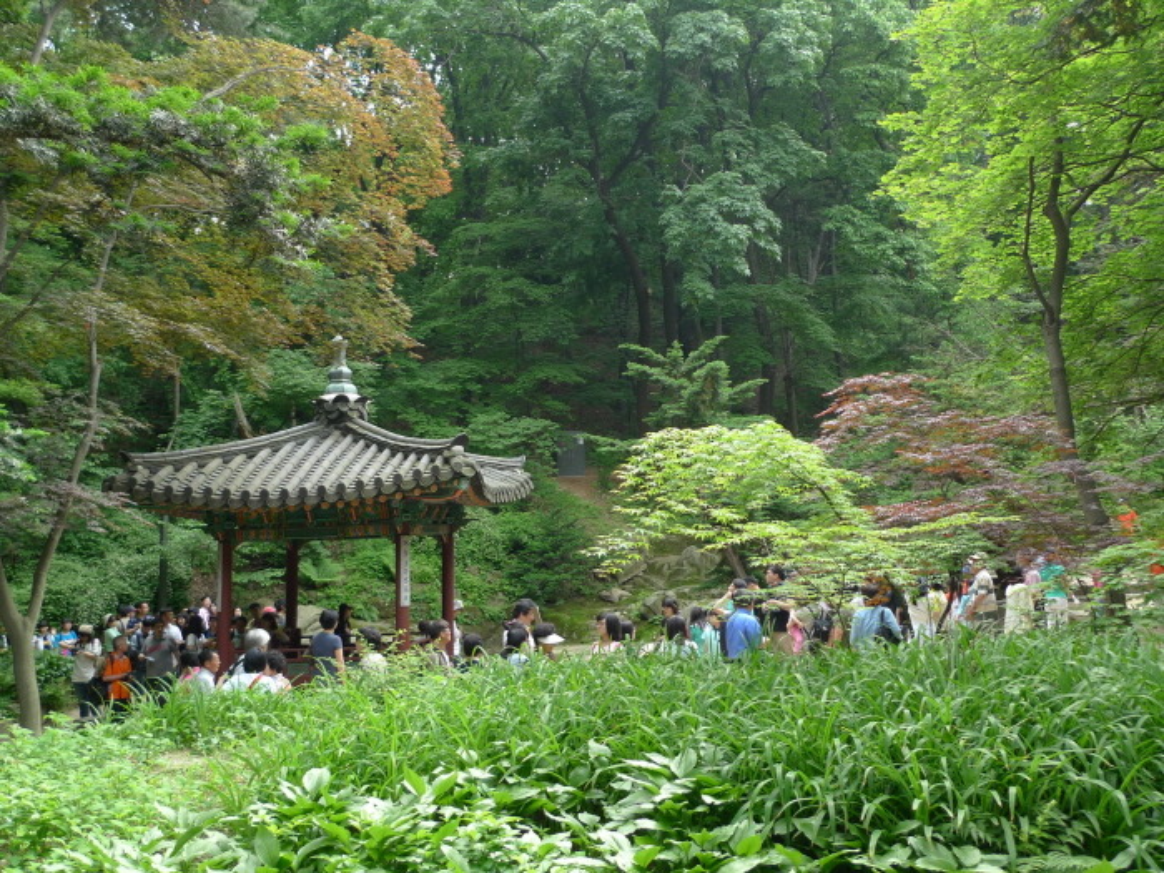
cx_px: 582
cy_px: 436
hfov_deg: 56.8
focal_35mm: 32
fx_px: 1076
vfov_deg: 44.2
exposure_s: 1/125
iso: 100
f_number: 2.5
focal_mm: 6.8
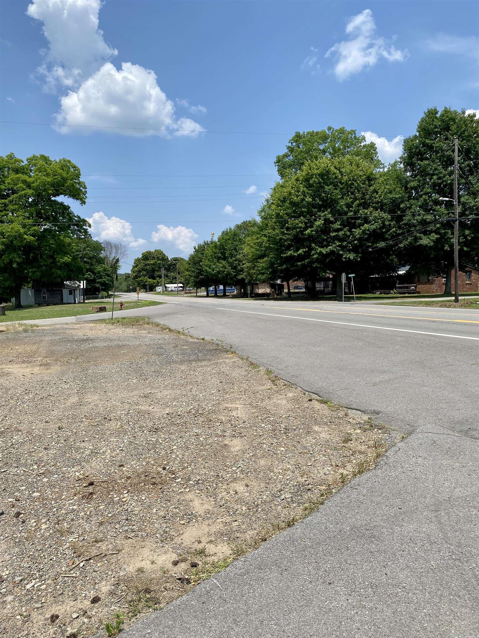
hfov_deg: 53.1
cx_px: 240
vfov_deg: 67.3
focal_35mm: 26
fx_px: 480
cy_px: 319
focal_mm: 4.25
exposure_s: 1/3401
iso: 32
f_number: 1.8
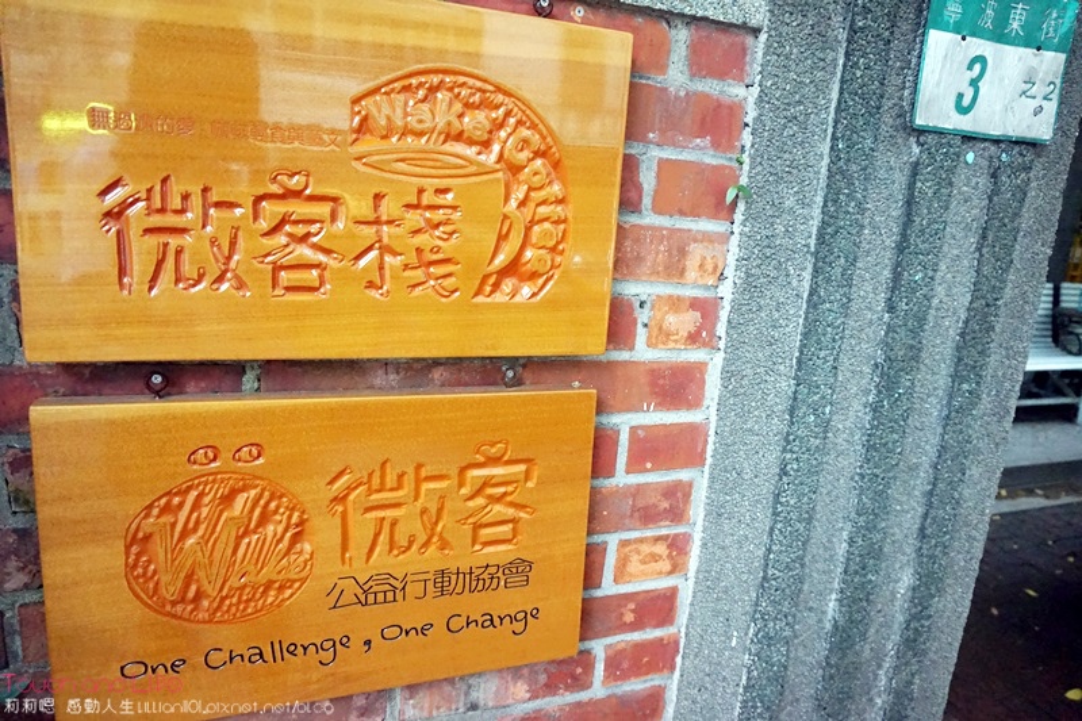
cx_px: 541
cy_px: 360
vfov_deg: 53.1
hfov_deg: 73.8
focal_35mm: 24
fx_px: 721
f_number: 4
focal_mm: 16
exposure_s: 1/160
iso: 3200
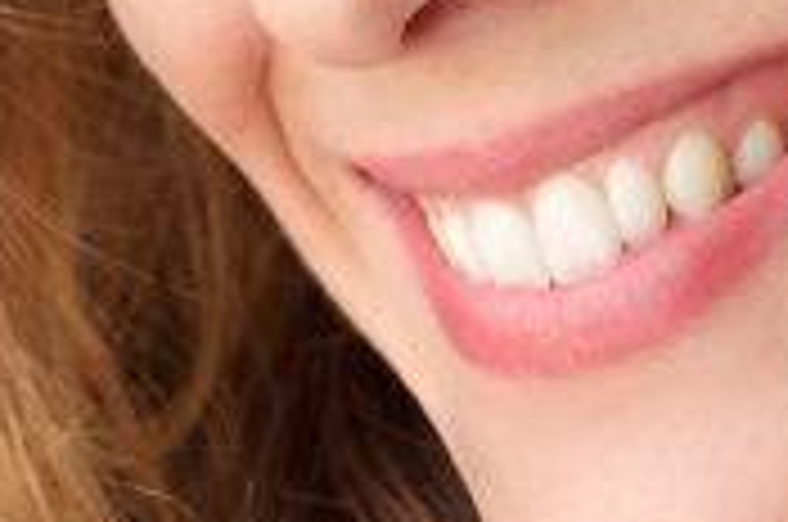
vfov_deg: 3.7
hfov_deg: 5.6
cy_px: 88
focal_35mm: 372
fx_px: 8128
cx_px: 396
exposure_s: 1/320
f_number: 4.5
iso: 200
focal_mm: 50
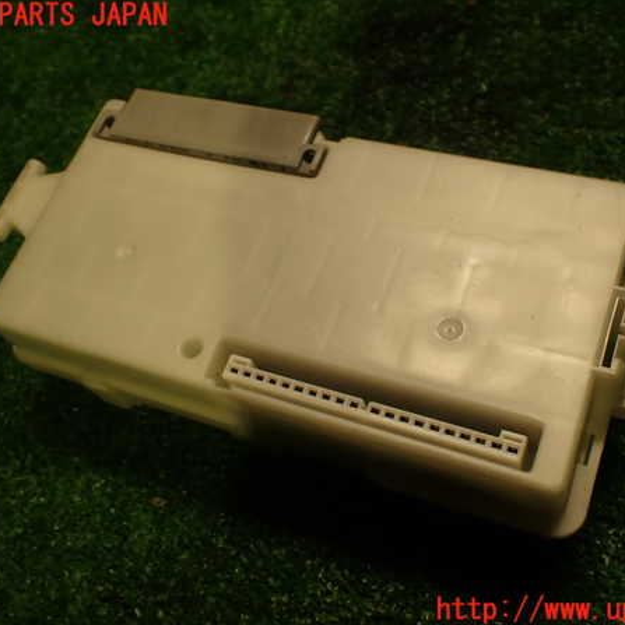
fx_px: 776
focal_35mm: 38
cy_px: 313
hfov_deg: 43.8
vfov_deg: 43.9
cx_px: 333
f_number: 2.4
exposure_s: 1/60
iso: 160
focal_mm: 5.79
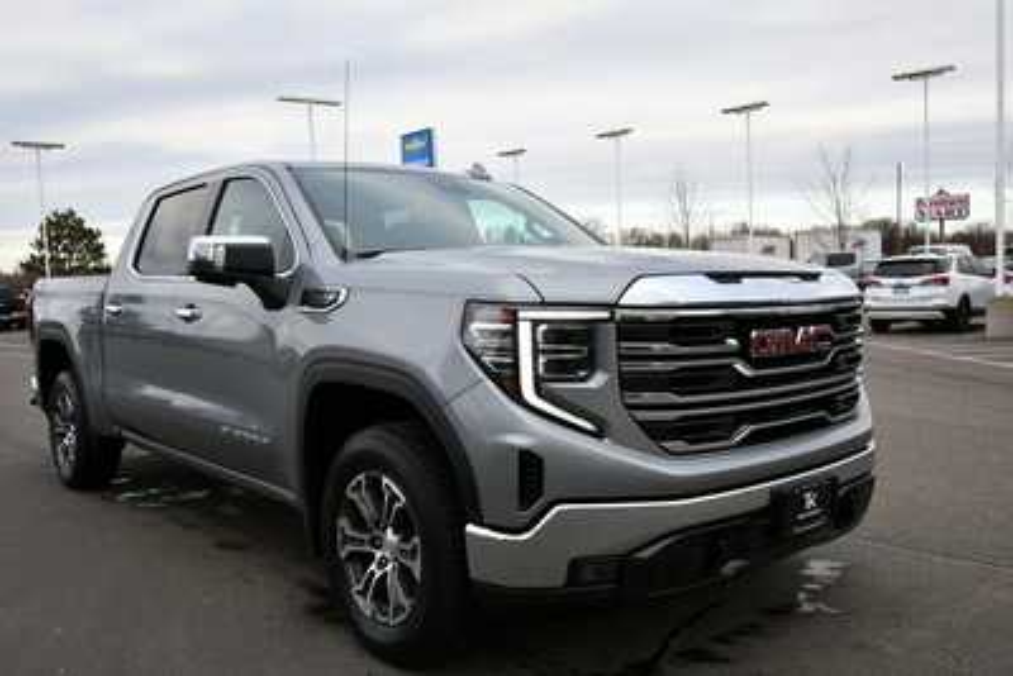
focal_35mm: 30
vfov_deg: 43.6
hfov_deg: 61.9
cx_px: 506
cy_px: 338
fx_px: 844
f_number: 5.6
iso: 280
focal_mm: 20
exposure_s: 1/250
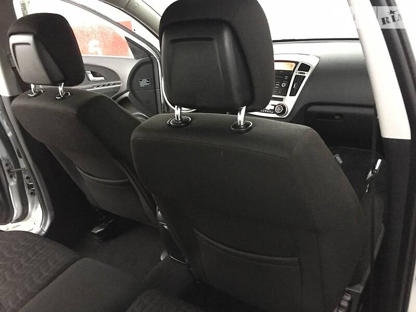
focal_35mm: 29
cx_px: 208
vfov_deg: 48.2
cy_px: 156
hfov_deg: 61.7
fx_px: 349
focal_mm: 4.2
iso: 320
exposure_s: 1/17
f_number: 2.2
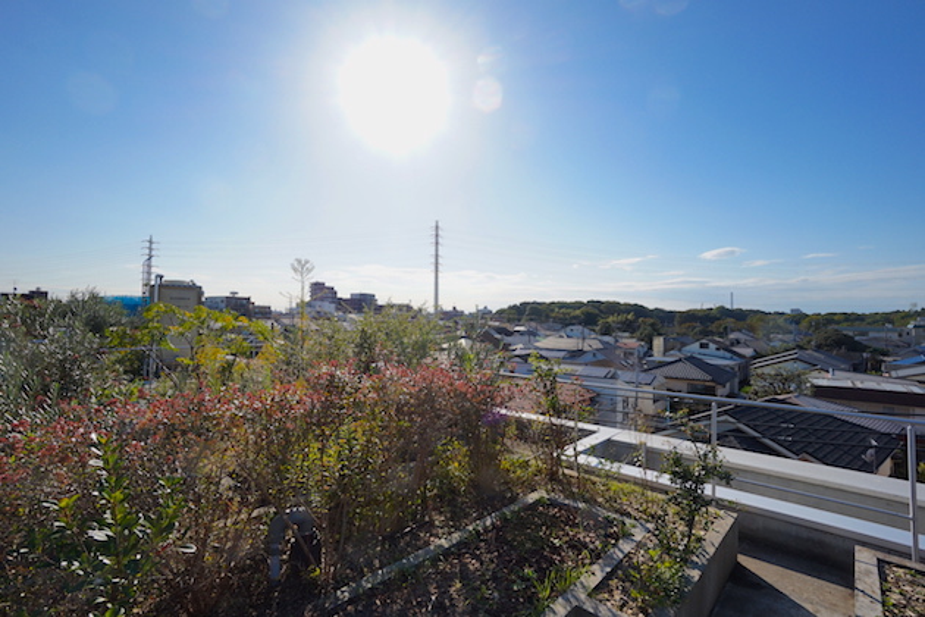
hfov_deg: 95.0
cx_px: 462
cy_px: 308
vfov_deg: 72.1
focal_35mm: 16
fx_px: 424
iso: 200
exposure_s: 1/320
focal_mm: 11
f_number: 11
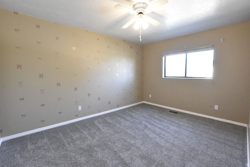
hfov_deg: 100.4
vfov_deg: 77.3
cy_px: 84
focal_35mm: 15
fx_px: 104
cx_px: 125
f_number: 5.6
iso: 3200
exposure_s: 1/125
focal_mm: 10
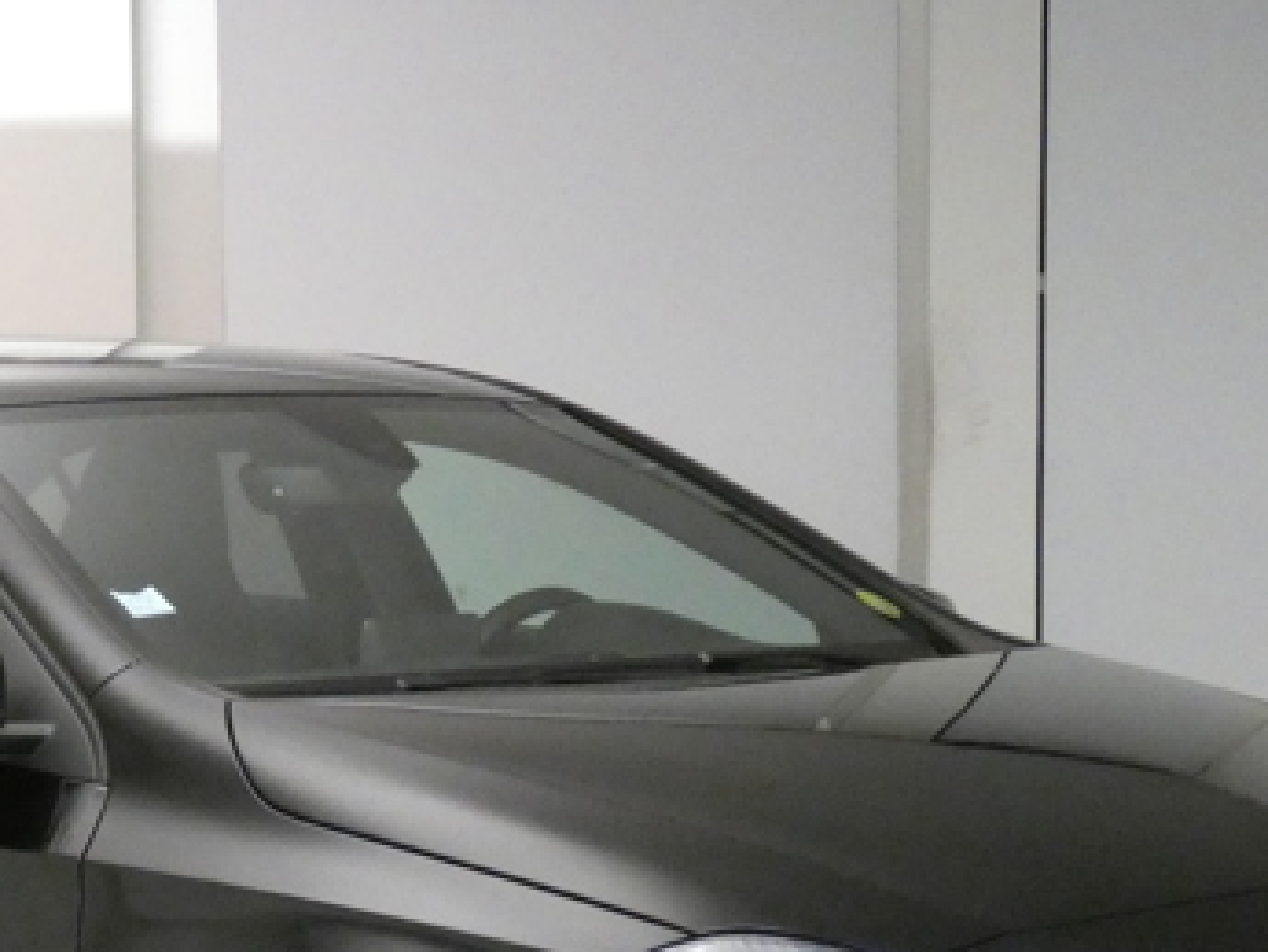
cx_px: 368
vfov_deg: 11.8
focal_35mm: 123
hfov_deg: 16.0
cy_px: 1095
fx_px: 4507
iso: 1600
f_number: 3.9
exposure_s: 1/50
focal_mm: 9.5
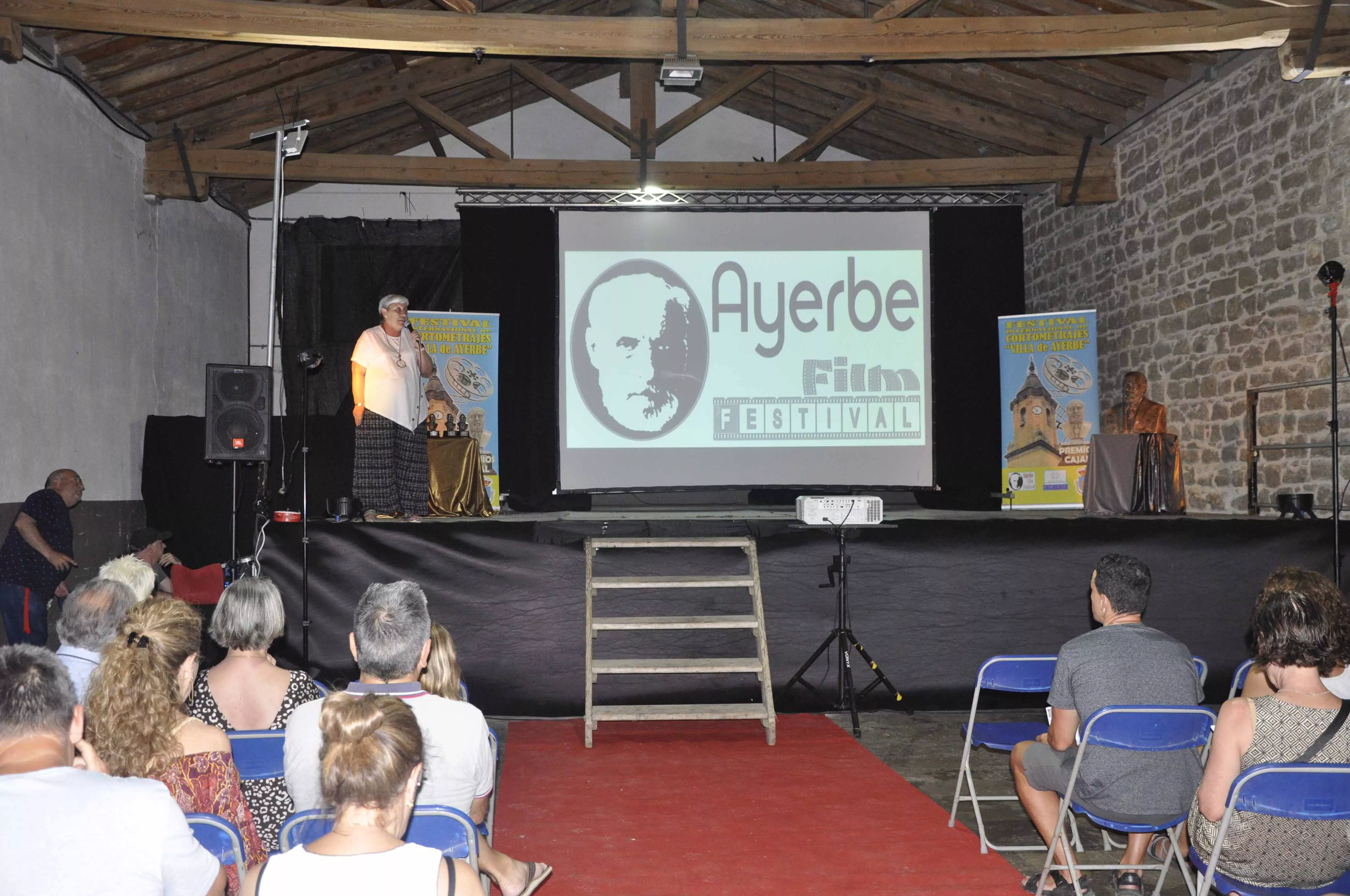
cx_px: 675
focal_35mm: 36
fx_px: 1348
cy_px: 448
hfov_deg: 53.2
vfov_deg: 36.8
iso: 1000
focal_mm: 24
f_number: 4.5
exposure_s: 1/60
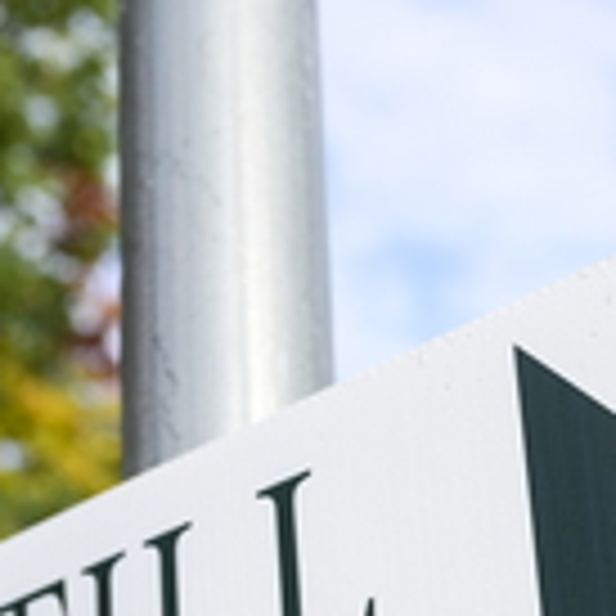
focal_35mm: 88
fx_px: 1772
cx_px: 787
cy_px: 571
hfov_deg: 18.4
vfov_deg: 19.3
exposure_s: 1/640
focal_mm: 37
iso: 320
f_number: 5.6
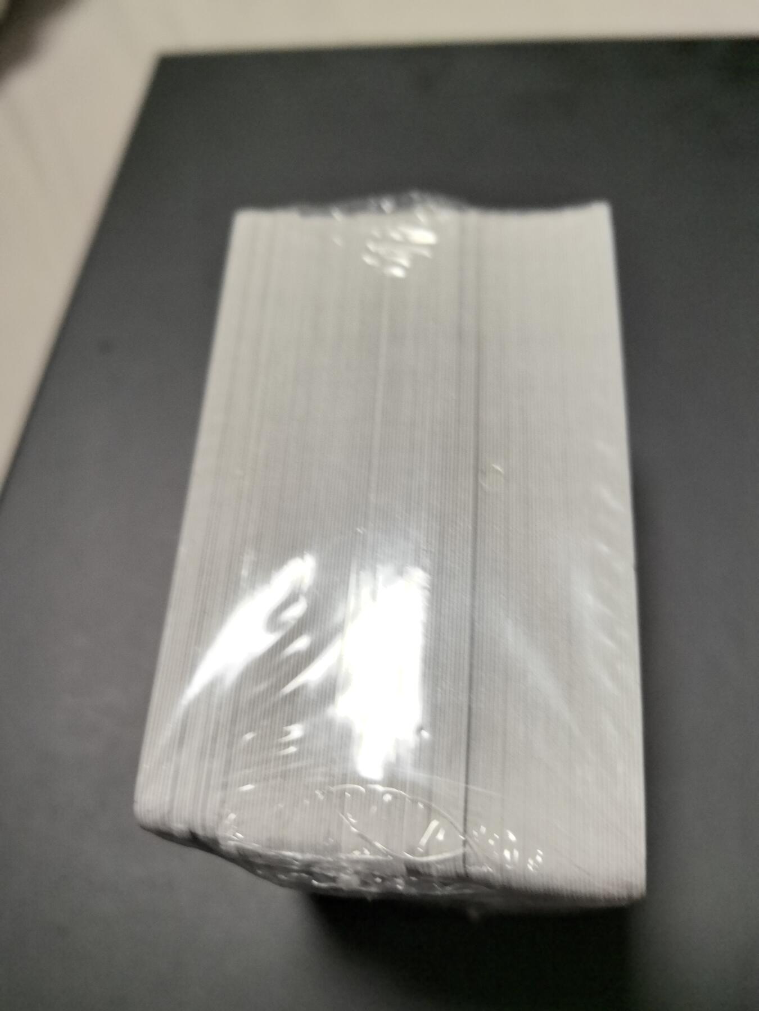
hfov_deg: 51.4
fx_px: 789
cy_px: 506
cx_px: 380
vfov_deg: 65.3
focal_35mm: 27
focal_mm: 5.75
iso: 125
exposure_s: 1/100
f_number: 2
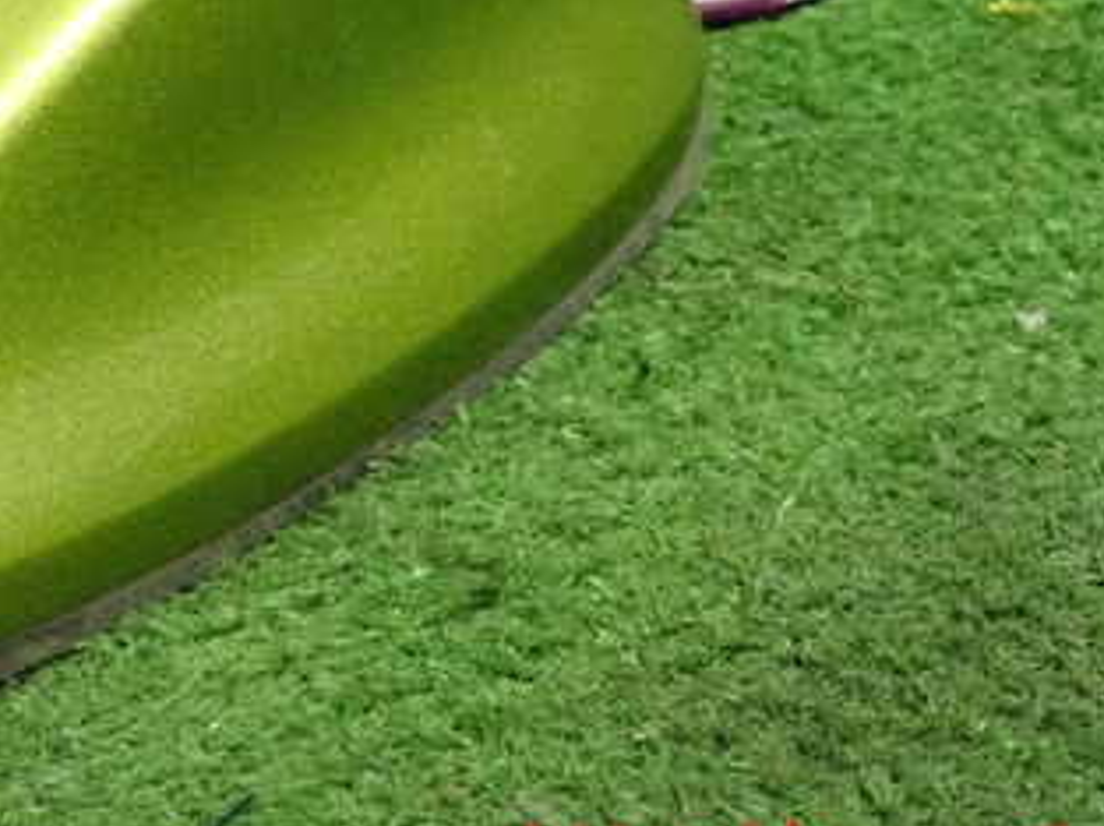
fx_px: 3058
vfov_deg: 15.2
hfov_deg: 20.3
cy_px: 109
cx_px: 265
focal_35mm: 96
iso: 3200
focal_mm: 9.01
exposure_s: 1/125
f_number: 3.2
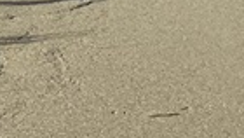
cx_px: -228
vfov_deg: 3.7
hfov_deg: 6.5
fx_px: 2098
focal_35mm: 324
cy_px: -233
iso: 20
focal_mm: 6
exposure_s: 1/940
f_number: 2
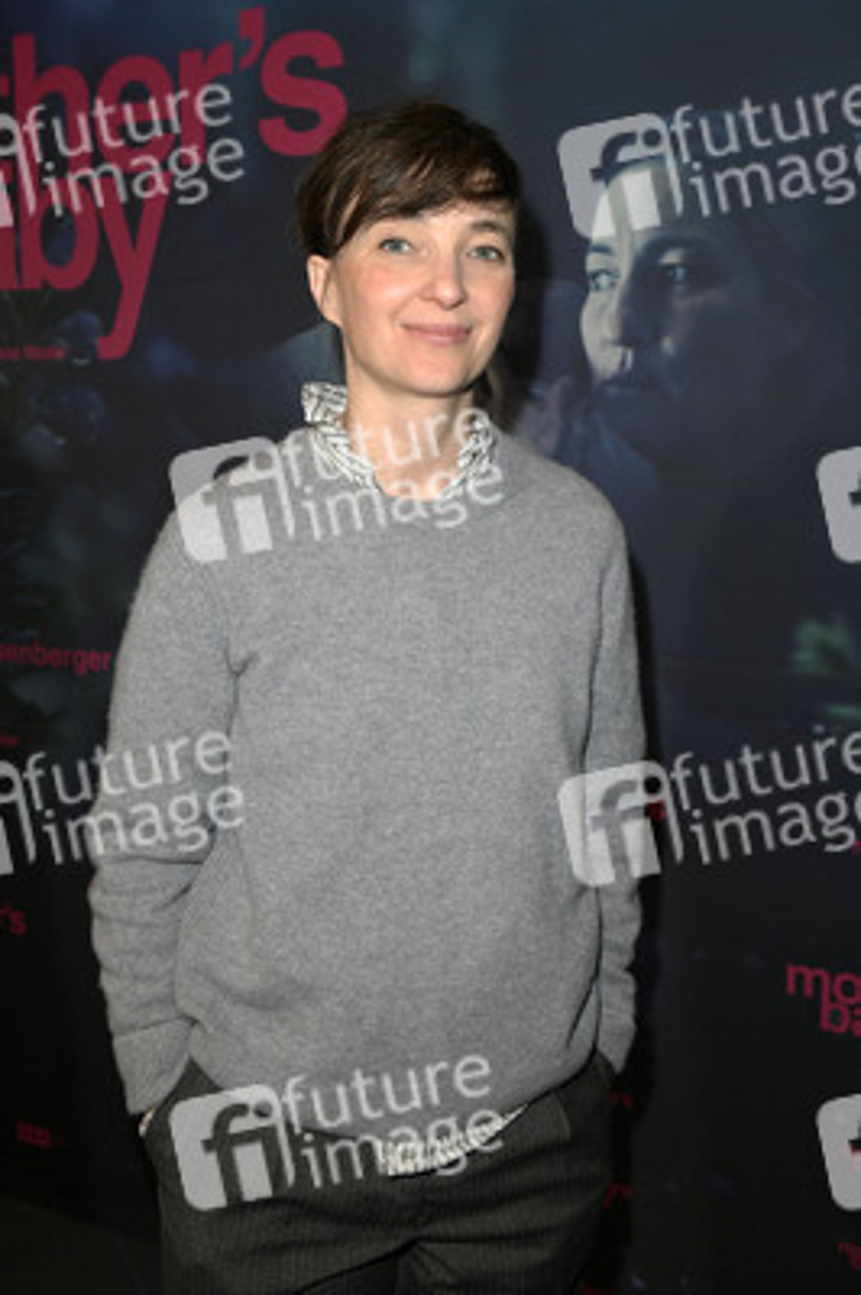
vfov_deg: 46.4
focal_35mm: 42
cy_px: 648
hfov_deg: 31.8
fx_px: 1509
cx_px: 430
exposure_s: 1/250
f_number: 6.3
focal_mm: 42
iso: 1600
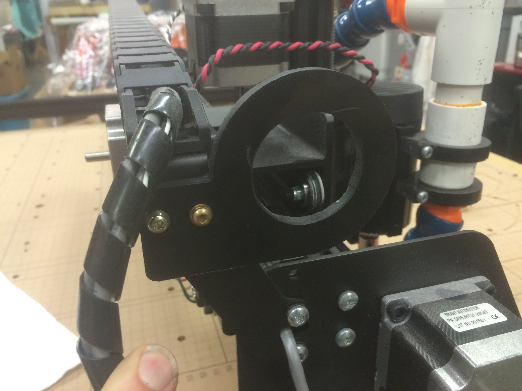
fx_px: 437
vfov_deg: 48.2
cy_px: 196
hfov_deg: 61.7
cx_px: 261
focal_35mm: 29
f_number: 2.2
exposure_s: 1/30
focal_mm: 4.15
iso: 125
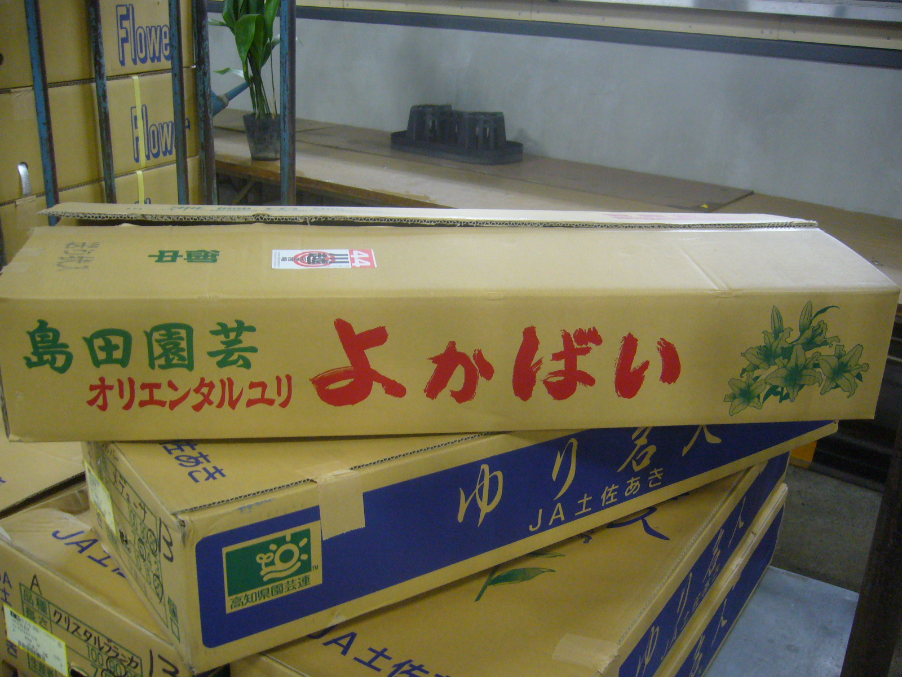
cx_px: 451
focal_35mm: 35
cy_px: 338
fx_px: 912
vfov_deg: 40.7
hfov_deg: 52.6
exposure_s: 1/8
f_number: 2.8
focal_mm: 5.8
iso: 200
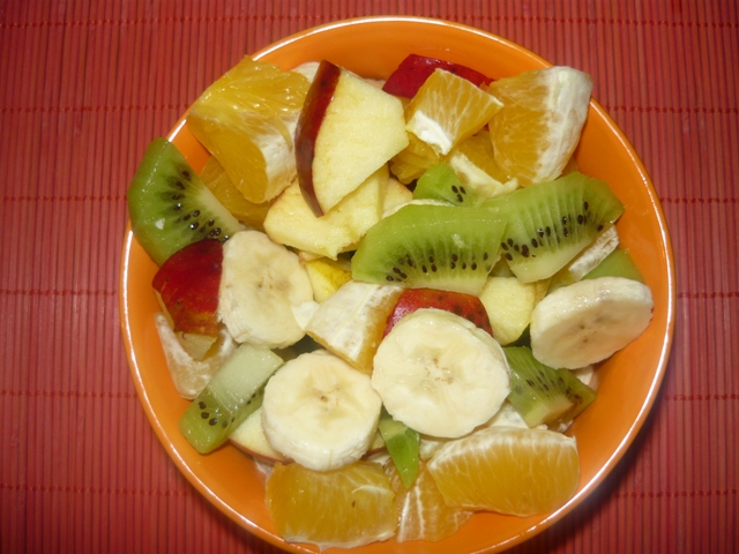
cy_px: 277
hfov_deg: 55.4
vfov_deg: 42.9
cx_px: 370
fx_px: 705
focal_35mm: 33
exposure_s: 1/30
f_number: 2.8
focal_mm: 5.5
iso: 100
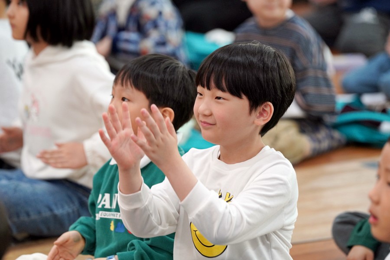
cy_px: 130
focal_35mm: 200
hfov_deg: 10.3
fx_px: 2166
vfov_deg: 6.9
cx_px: 195
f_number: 4
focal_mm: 200
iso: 2500
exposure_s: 1/250
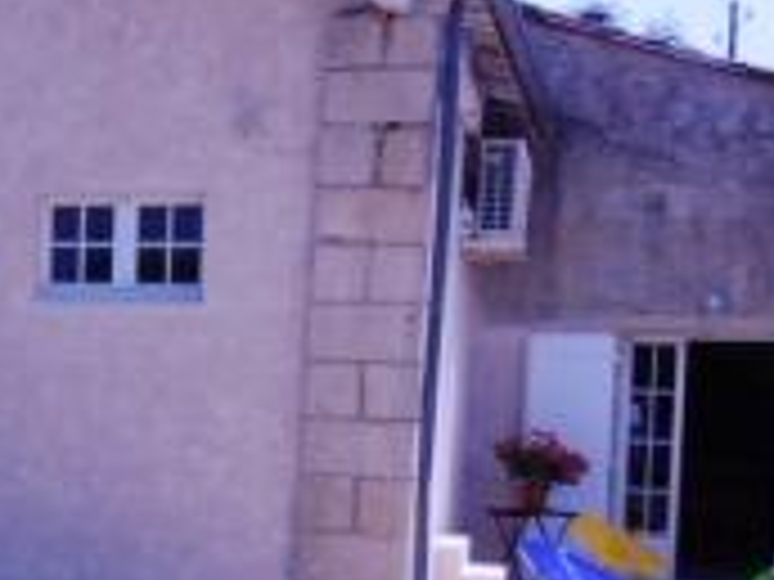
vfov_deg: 18.6
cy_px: 517
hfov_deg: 23.9
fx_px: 1744
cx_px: -9
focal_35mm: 78
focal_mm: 5.4
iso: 100
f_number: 7
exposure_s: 1/250
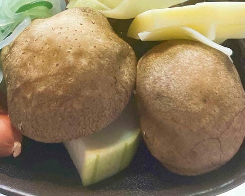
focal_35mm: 64
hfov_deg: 29.1
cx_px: 58
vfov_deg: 22.2
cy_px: -33
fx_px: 464
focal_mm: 5.7
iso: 64
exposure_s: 1/120
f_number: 1.5
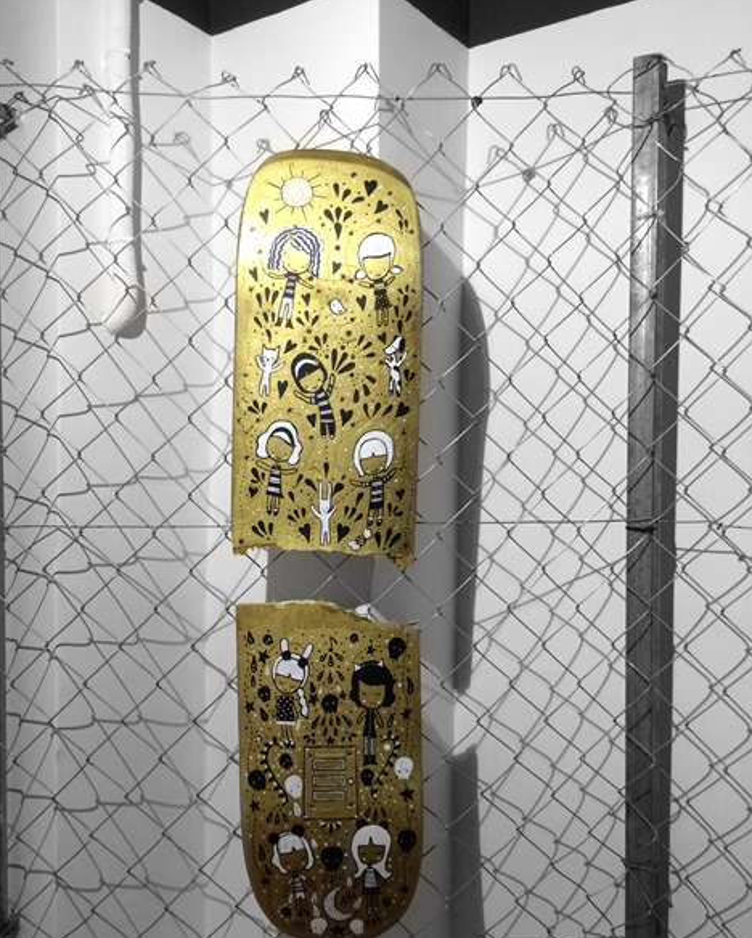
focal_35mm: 31
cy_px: 509
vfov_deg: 57.1
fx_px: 862
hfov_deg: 47.2
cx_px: 368
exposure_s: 1/33
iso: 80
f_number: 2.2
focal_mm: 4.15
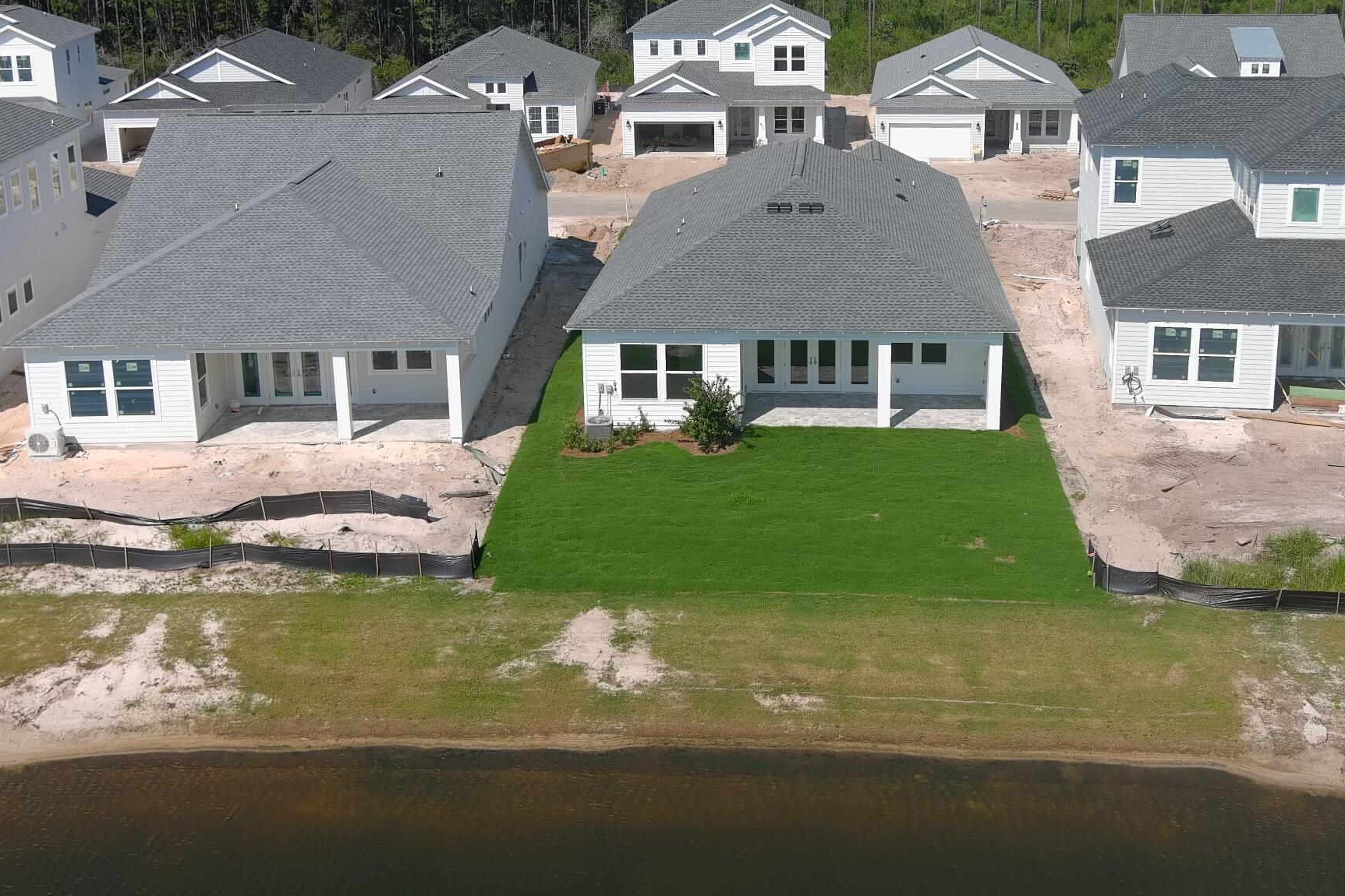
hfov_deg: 42.7
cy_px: 310
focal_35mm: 46
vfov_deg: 29.1
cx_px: 739
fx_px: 1718
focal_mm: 10.08
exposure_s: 1/1600
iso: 100
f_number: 2.8
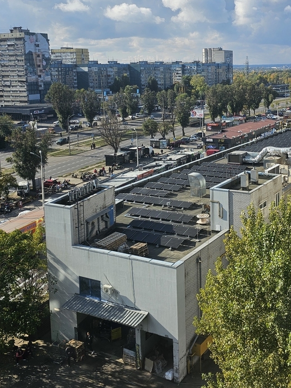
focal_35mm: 42
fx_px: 471
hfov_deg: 33.7
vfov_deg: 44.1
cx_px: 219
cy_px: 127
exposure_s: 1/696
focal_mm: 6.3
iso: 10
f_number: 1.7
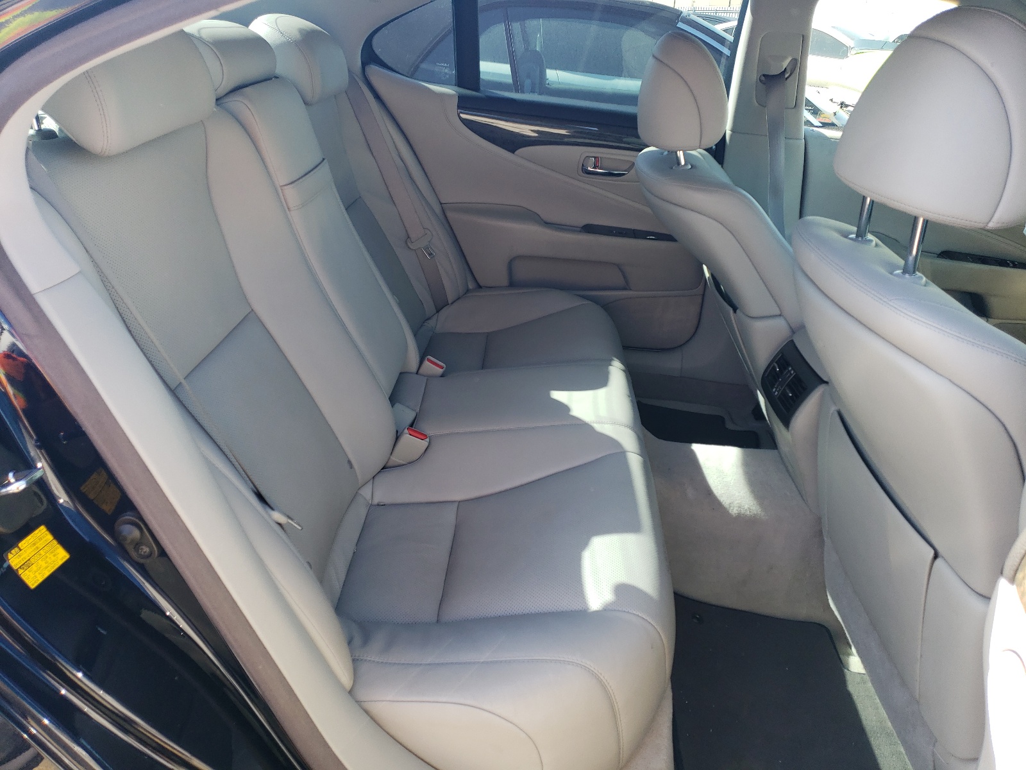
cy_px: 385
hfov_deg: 67.3
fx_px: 771
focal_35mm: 26
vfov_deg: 53.1
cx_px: 513
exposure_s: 1/217
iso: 50
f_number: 1.5
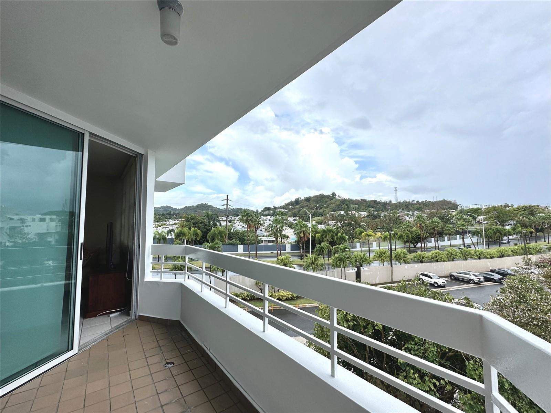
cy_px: 206
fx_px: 223
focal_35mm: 14
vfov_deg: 85.6
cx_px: 276
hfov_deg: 102.1
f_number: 2.2
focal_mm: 2.22
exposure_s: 1/1770
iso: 50
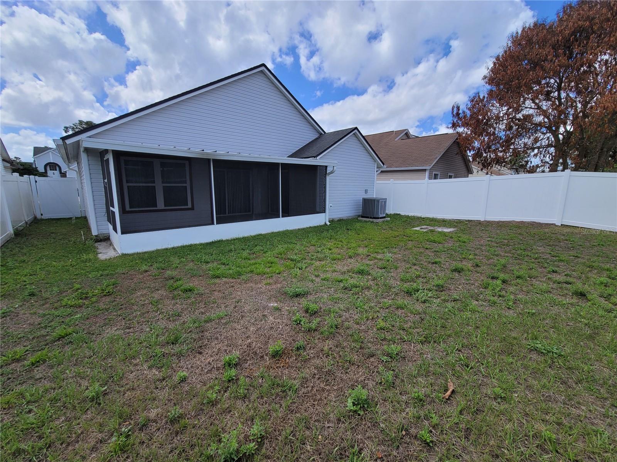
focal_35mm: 13
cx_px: 308
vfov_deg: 89.9
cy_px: 231
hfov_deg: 106.2
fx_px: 232
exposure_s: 1/1809
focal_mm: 2.2
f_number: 2.2
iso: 64
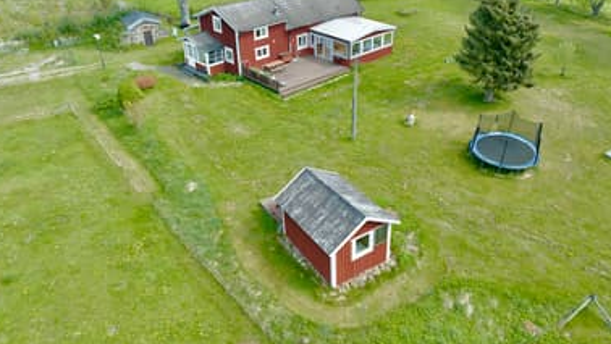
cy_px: 136
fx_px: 470
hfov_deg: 66.0
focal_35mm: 29
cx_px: 317
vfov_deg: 40.0
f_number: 2.8
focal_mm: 12.29
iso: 110
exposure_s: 1/400
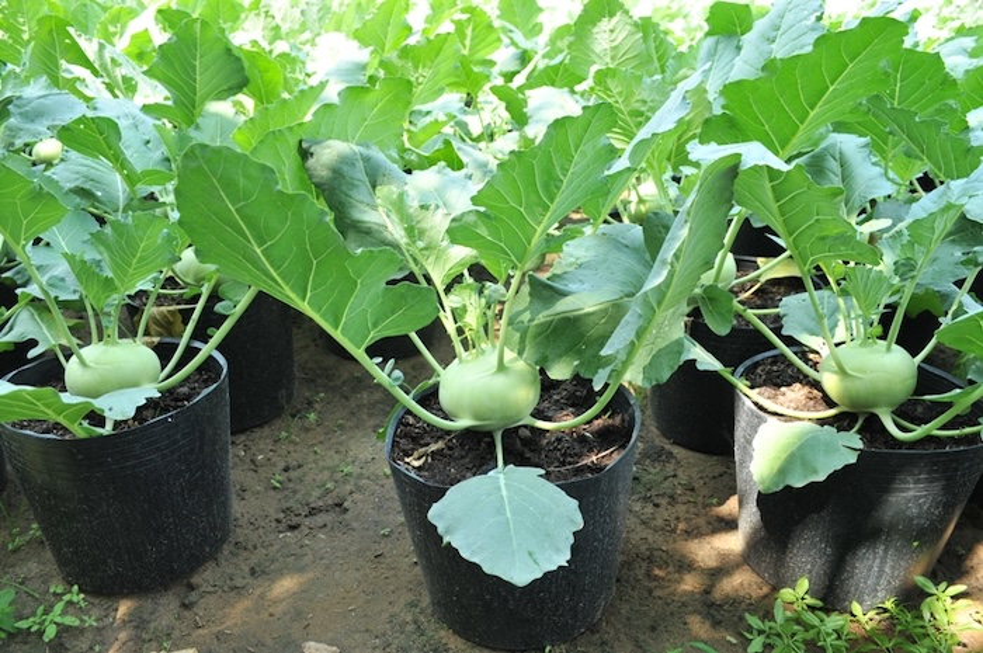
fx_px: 736
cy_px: 326
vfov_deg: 47.8
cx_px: 492
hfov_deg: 67.4
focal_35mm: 27
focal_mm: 18
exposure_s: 1/125
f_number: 5.6
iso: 500
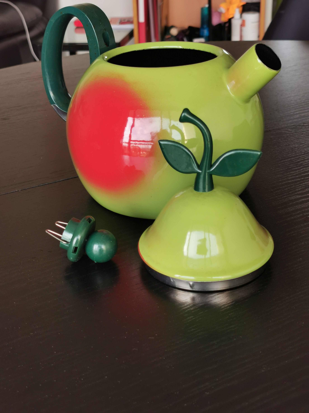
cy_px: 206
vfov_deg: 38.9
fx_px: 583
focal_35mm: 49
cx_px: 154
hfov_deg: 29.7
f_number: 1.6
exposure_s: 1/120
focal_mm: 5.56
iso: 64
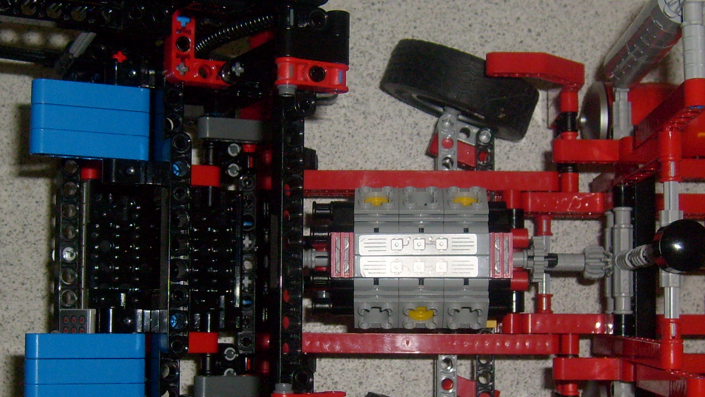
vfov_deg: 19.7
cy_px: 233
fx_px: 1140
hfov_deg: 34.3
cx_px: 333
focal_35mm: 61
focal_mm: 5.8
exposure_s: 1/45
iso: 100
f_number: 2.8
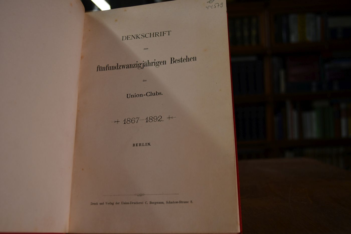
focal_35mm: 39
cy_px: 117
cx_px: 176
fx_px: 380
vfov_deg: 34.2
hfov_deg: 49.6
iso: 400
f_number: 5
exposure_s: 1/250
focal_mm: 26
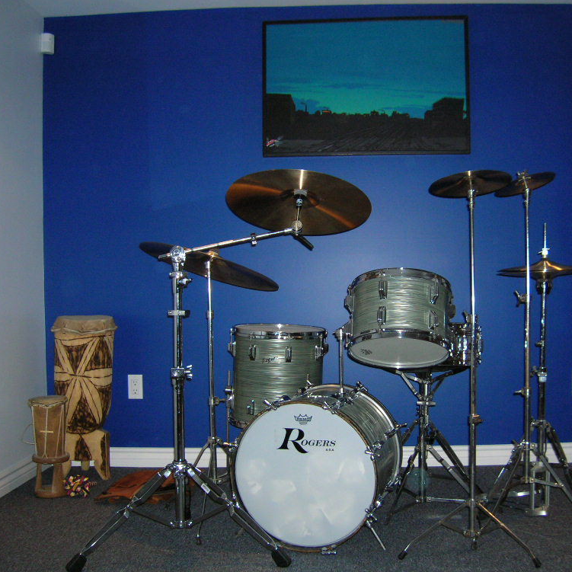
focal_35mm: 41
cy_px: 292
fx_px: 766
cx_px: 334
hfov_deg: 40.8
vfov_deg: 40.9
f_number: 2.9
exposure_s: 1/60.1
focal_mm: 5.7
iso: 136
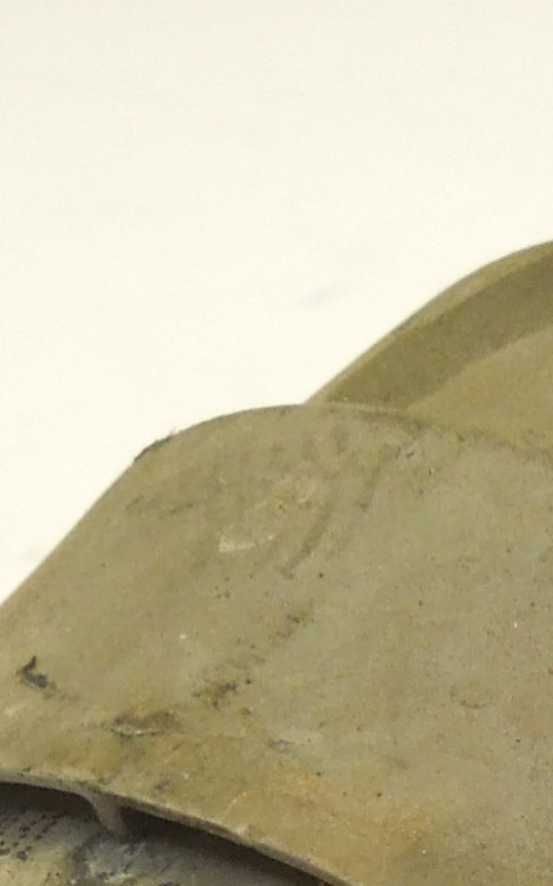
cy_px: 1347
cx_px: 661
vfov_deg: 8.0
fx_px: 6179
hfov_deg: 5.1
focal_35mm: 256
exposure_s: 1/40
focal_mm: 9.8
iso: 400
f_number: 4.2
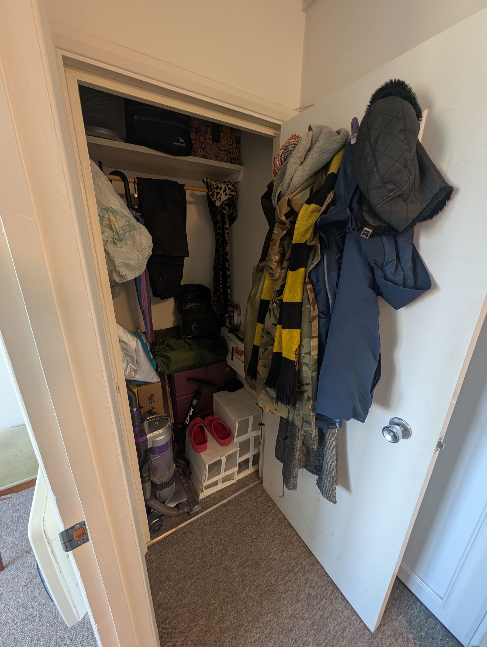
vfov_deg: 110.5
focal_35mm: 12
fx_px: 225
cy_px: 324
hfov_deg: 94.6
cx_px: 244
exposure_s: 1/23.8
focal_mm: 2.23
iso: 153
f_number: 1.95
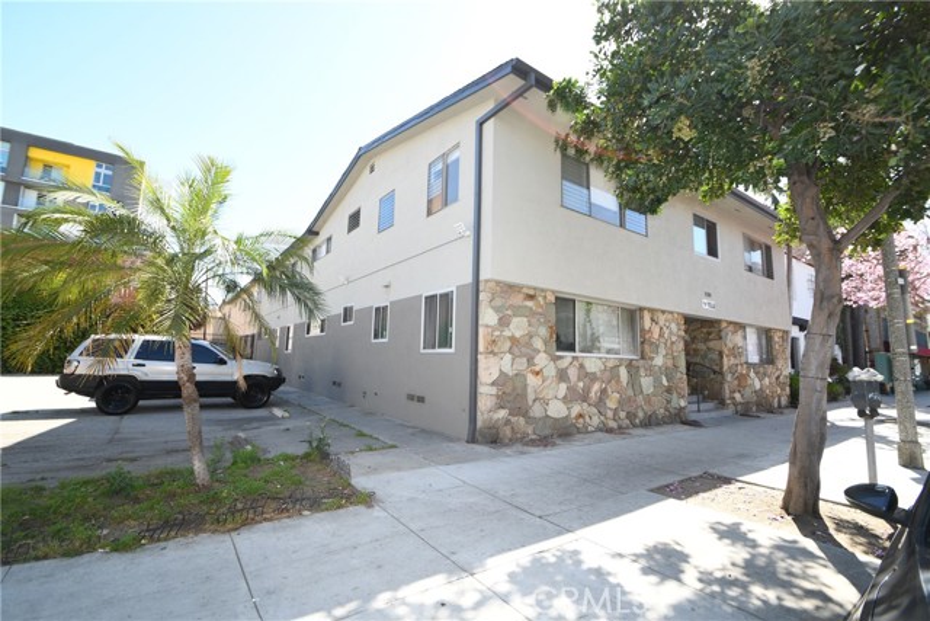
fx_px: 388
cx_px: 465
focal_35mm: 15
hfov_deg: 100.4
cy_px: 310
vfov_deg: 77.4
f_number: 5.6
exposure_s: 1/125
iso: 100
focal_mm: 10
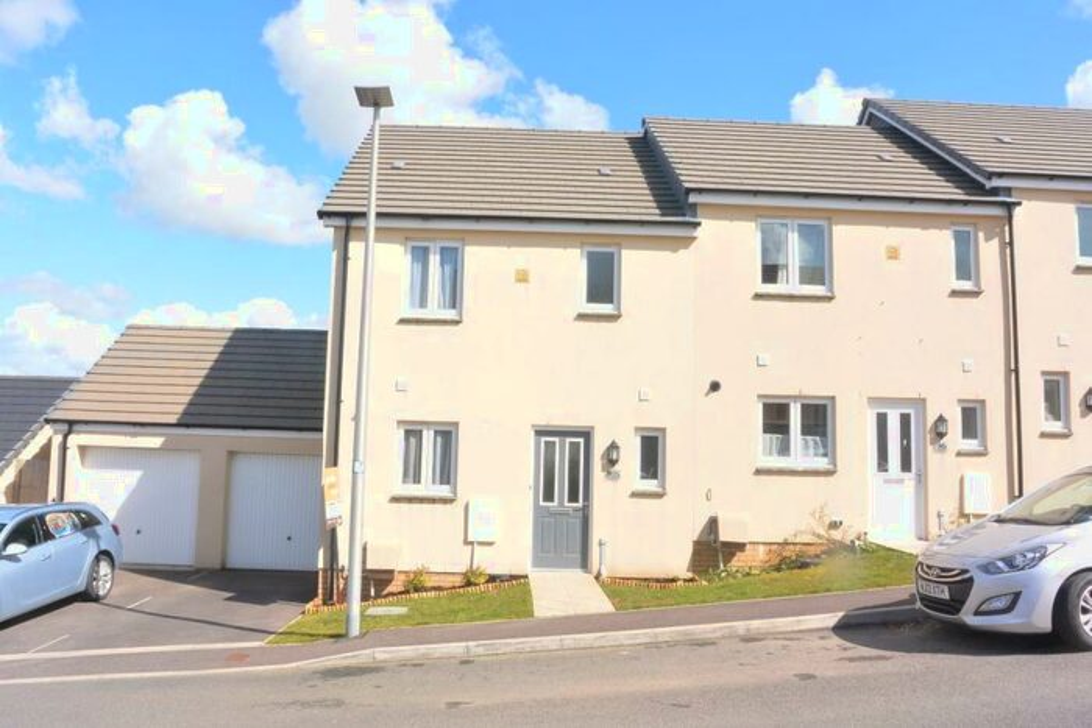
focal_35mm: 27
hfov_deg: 67.4
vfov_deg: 47.9
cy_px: 364
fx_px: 819
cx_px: 546
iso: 160
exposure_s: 1/60
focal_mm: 10
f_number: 16
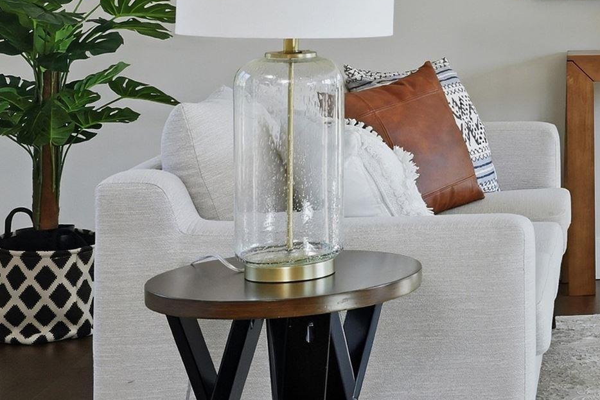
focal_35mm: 104
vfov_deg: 13.0
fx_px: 1727
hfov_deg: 17.3
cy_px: 1
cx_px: 966
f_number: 10
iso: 200
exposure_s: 1/200
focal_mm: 31.5
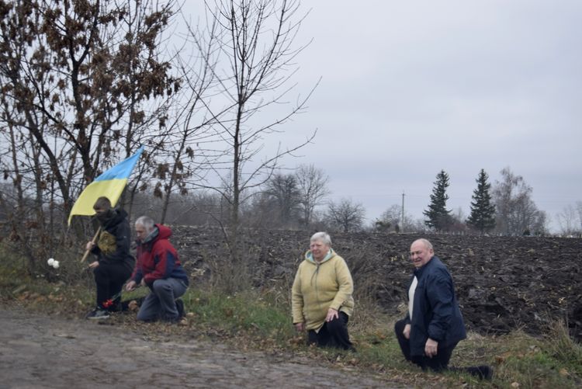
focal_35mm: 82
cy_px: 194
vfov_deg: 16.6
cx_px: 291
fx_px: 1334
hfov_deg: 24.6
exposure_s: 1/250
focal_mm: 55
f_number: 5.6
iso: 400
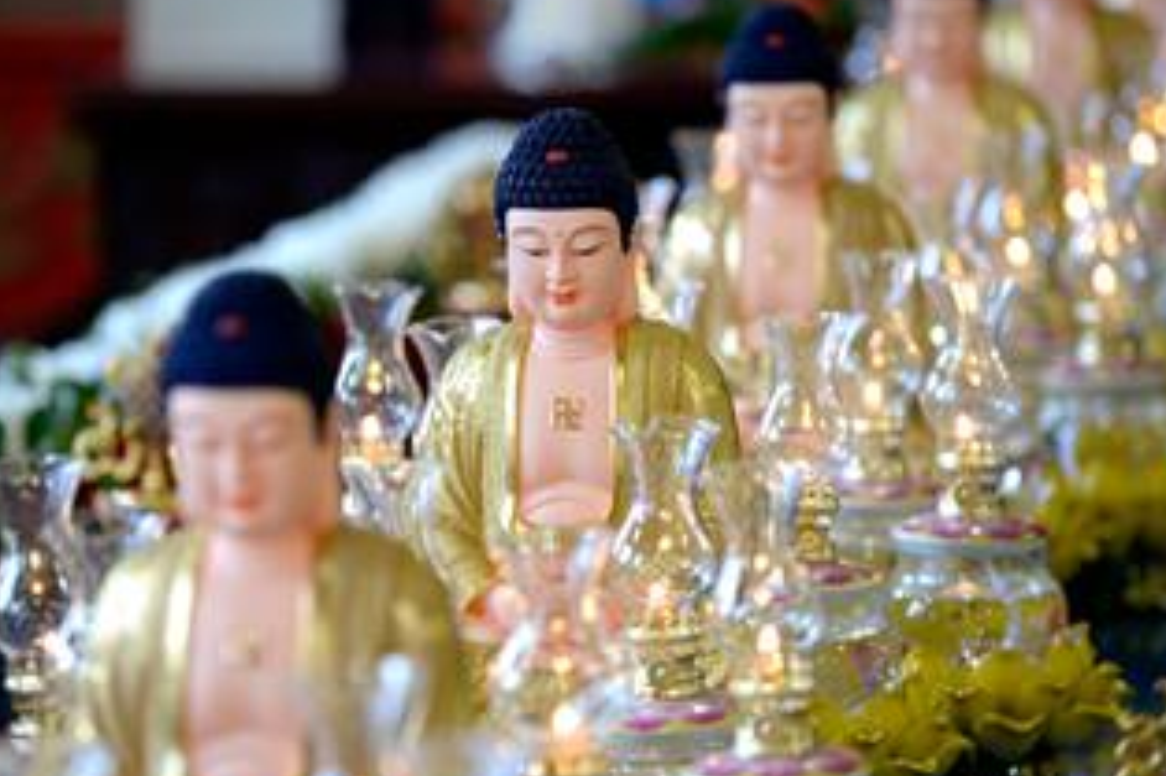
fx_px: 6765
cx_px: 535
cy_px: 388
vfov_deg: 6.6
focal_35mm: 209
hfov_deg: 9.8
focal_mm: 160
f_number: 4.5
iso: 1600
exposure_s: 1/125
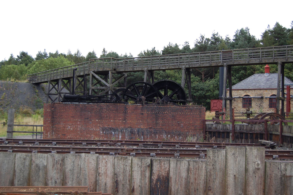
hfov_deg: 43.6
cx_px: 146
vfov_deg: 29.8
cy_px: 98
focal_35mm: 45
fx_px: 366
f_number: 4.2
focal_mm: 30
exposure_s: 1/250
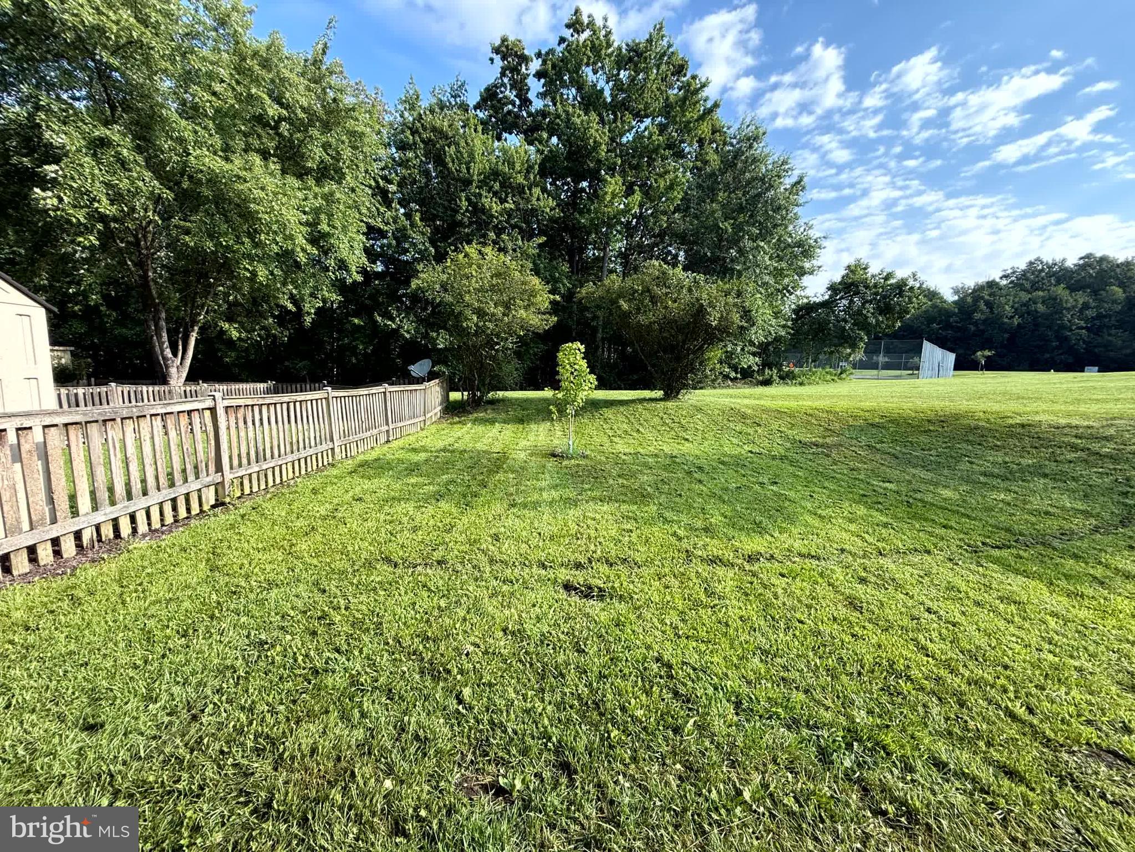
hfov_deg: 102.1
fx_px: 459
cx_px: 568
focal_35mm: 14
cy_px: 426
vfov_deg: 85.7
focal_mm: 2.22
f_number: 2.2
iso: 50
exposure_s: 1/353
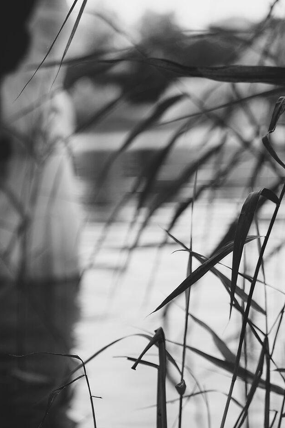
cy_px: 336
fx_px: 1069
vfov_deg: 22.3
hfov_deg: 14.7
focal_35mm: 90
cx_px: -64
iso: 160
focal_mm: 35
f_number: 2
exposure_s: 1/1000
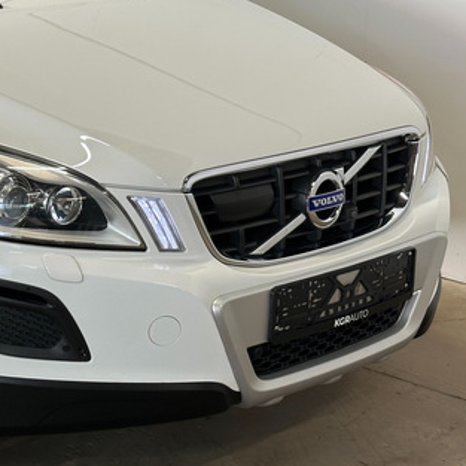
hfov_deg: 19.4
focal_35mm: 88
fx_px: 1340
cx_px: 48
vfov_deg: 19.6
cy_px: 128
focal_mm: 6.86
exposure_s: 1/50
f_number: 1.78
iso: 50
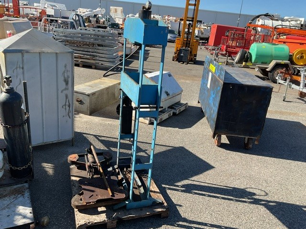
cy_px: 114
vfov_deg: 48.2
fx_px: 256
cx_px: 153
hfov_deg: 61.7
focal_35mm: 29
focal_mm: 3
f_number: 1.8
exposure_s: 1/883
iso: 16
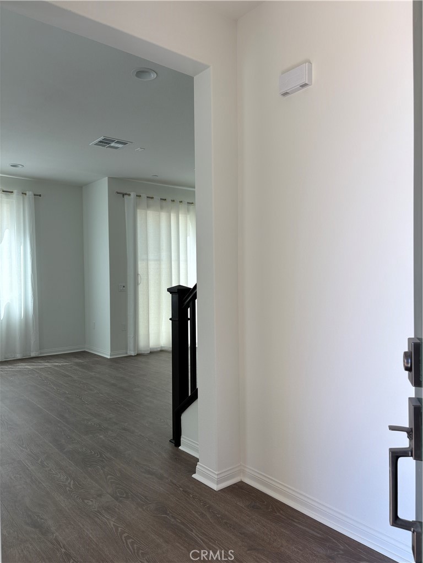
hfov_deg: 53.1
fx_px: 424
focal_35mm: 26
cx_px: 212
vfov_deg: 67.3
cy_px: 282
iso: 40
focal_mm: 5.96
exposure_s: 1/181
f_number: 1.6
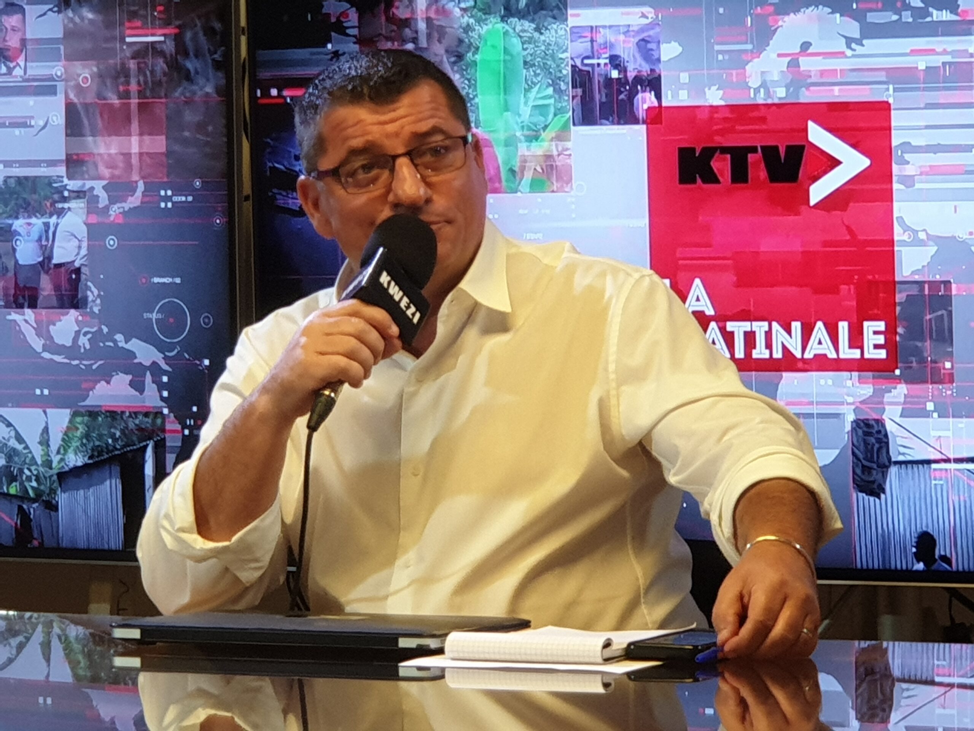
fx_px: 1463
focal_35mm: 52
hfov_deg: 36.8
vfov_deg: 28.0
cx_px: 487
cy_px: 366
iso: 100
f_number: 2.4
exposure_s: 1/33
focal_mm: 6
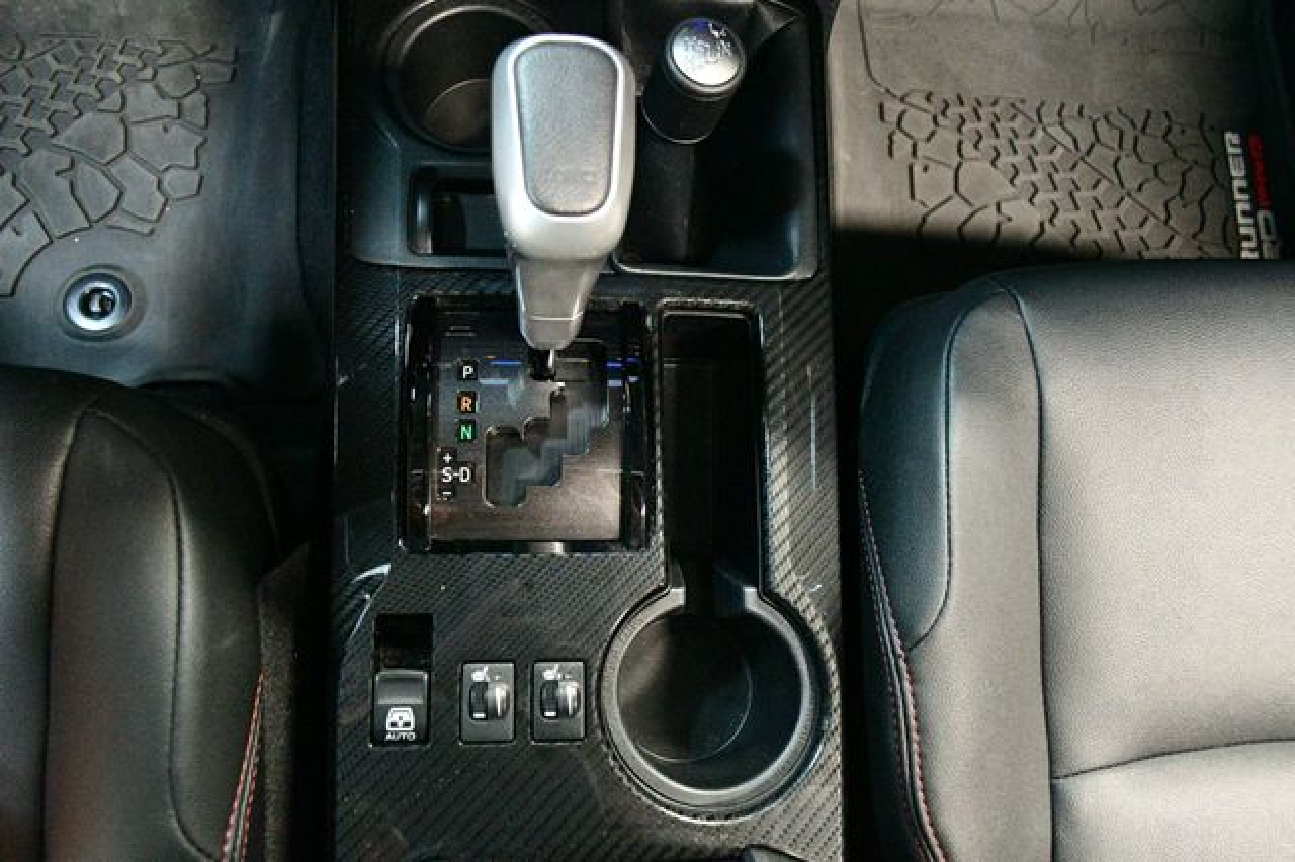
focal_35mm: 27
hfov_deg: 67.4
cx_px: 648
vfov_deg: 47.9
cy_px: 431
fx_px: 971
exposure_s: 1/60
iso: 12800
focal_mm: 18
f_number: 3.5
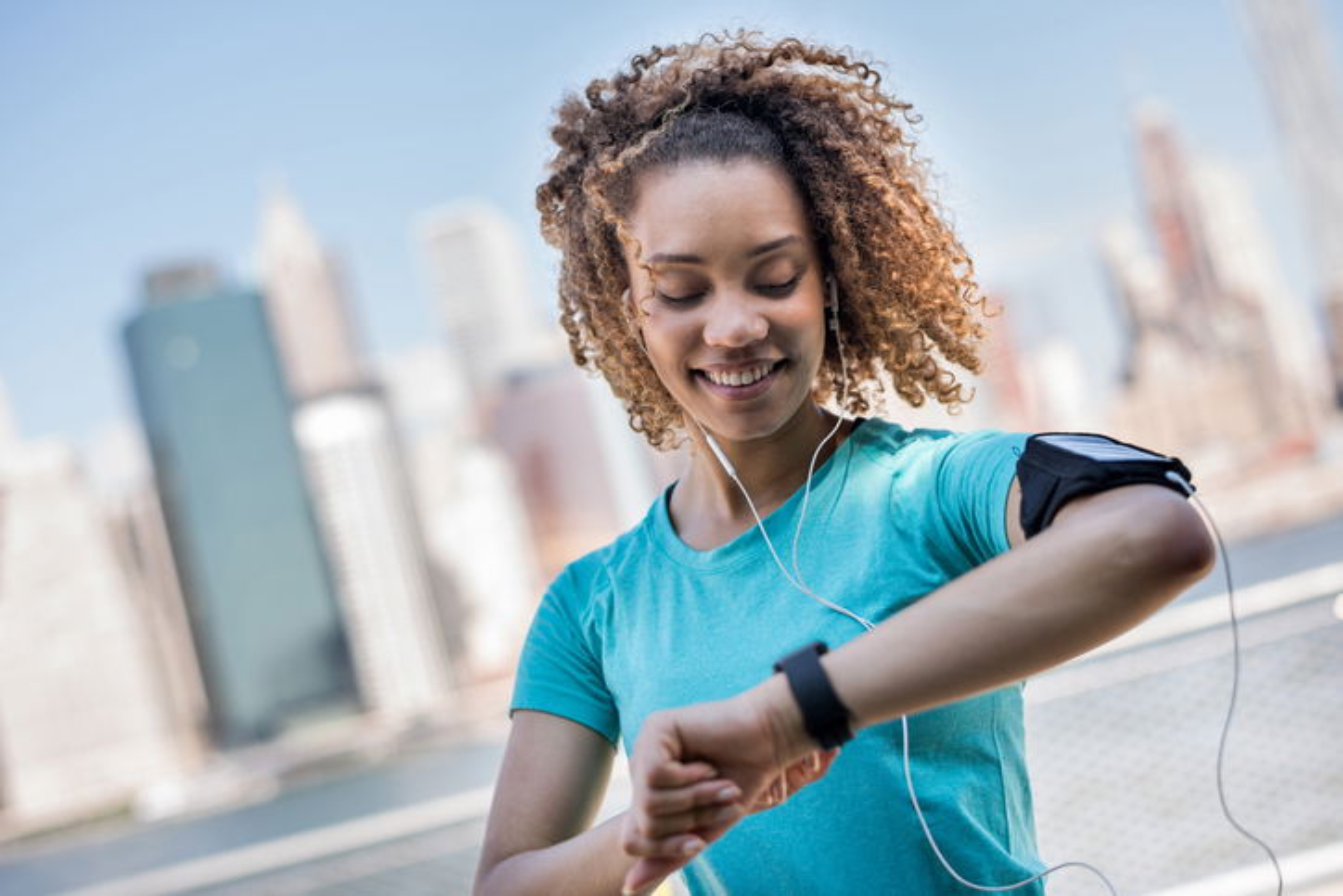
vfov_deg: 23.4
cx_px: 672
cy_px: 448
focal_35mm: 58
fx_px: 2164
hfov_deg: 34.5
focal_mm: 58
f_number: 2.5
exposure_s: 1/400
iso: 64
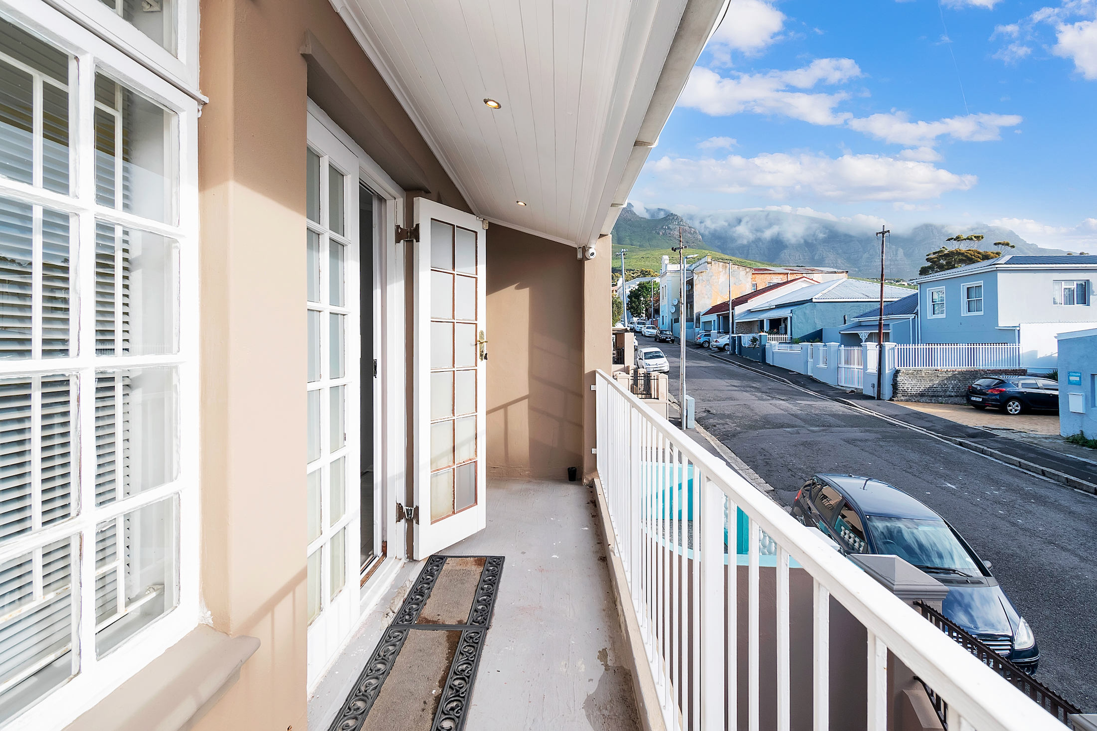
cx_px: 548
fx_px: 457
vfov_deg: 77.3
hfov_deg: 100.4
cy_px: 366
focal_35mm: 15
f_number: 9
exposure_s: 1/160
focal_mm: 10
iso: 125
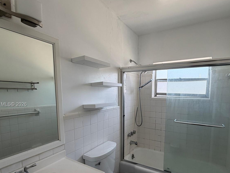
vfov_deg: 65.3
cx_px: 127
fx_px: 133
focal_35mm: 20
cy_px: 105
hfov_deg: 81.5
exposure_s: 1/120
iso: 80
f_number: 2.2
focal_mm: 2.22
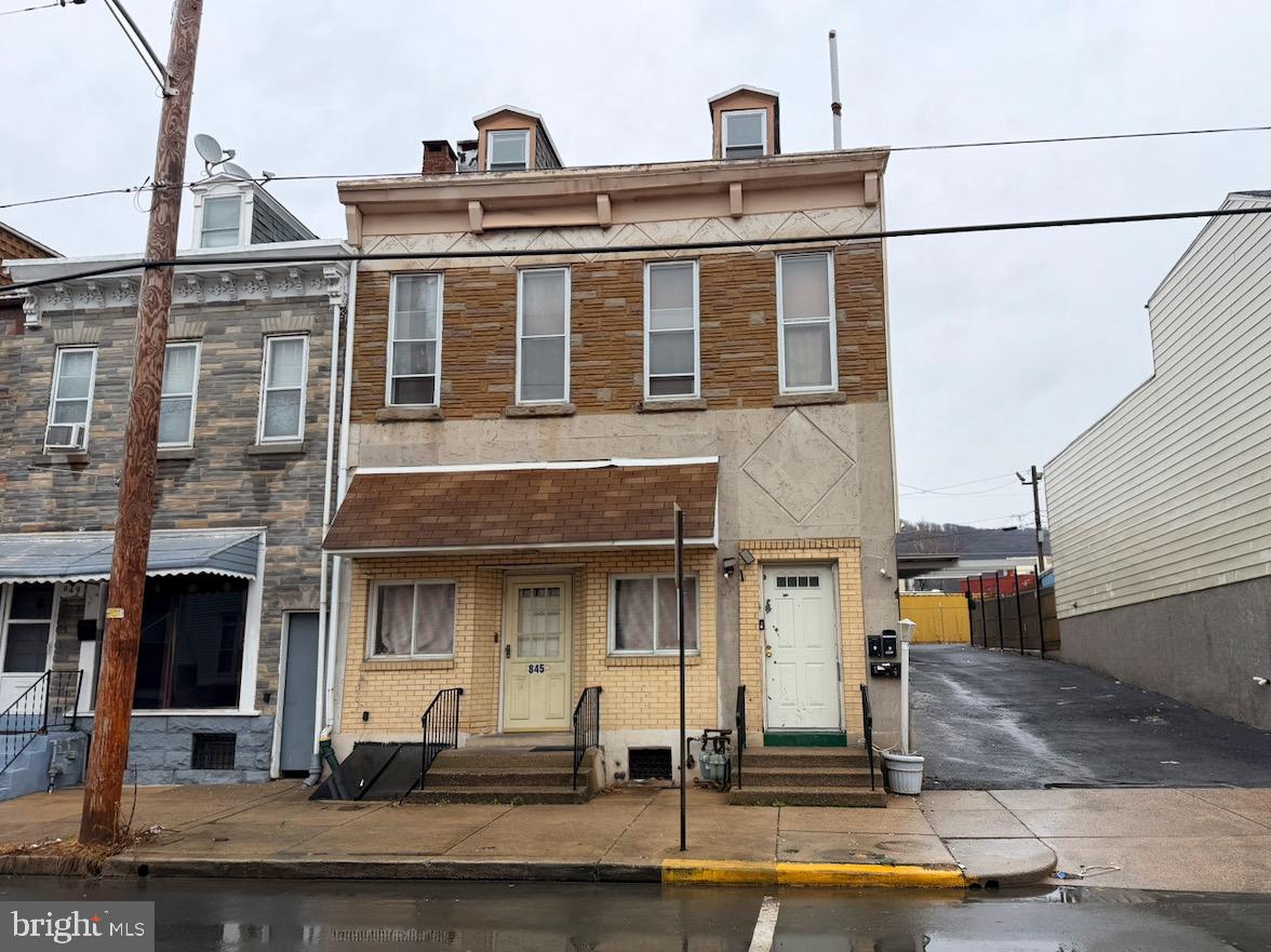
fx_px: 881
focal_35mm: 24
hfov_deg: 71.6
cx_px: 636
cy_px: 476
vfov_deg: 56.8
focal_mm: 6.76
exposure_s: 1/689
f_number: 1.78
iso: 80
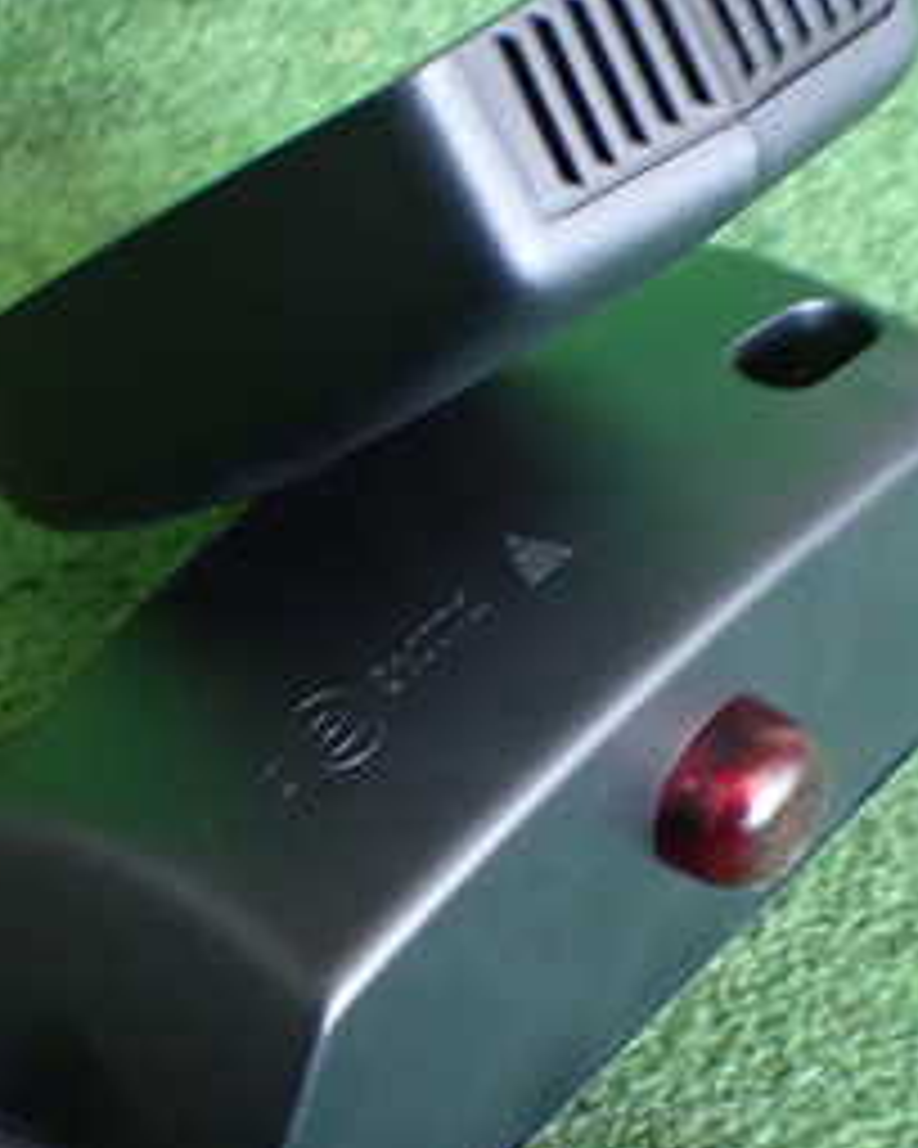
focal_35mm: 69
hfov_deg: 22.2
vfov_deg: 27.5
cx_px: 410
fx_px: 2343
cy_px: 680
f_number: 2.3
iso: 800
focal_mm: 5.4
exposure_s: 1/60
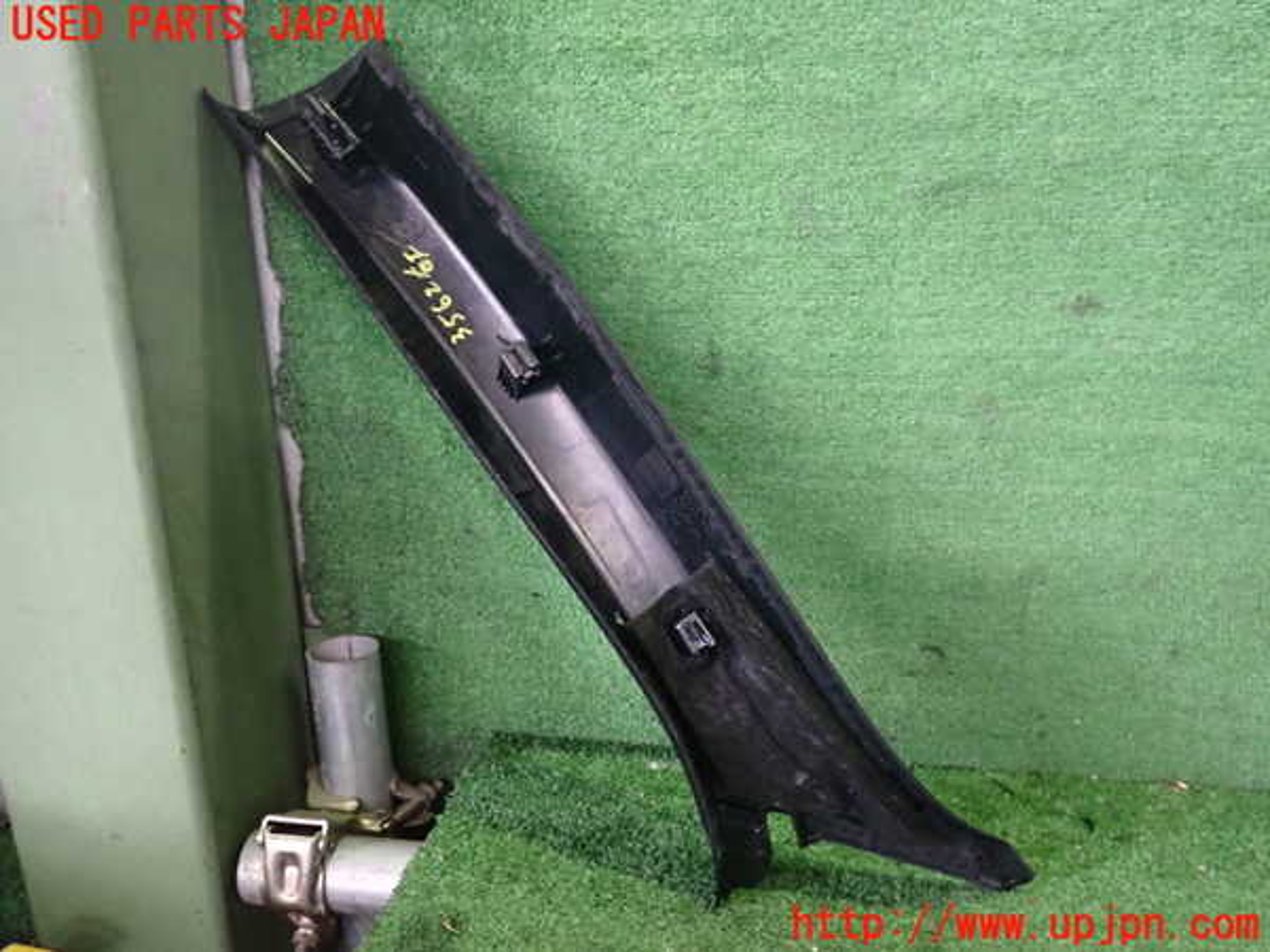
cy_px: 476
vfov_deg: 46.8
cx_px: 635
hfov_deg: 60.0
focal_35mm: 30
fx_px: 1101
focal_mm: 5.4
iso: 1000
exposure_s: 1/60
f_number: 2.3
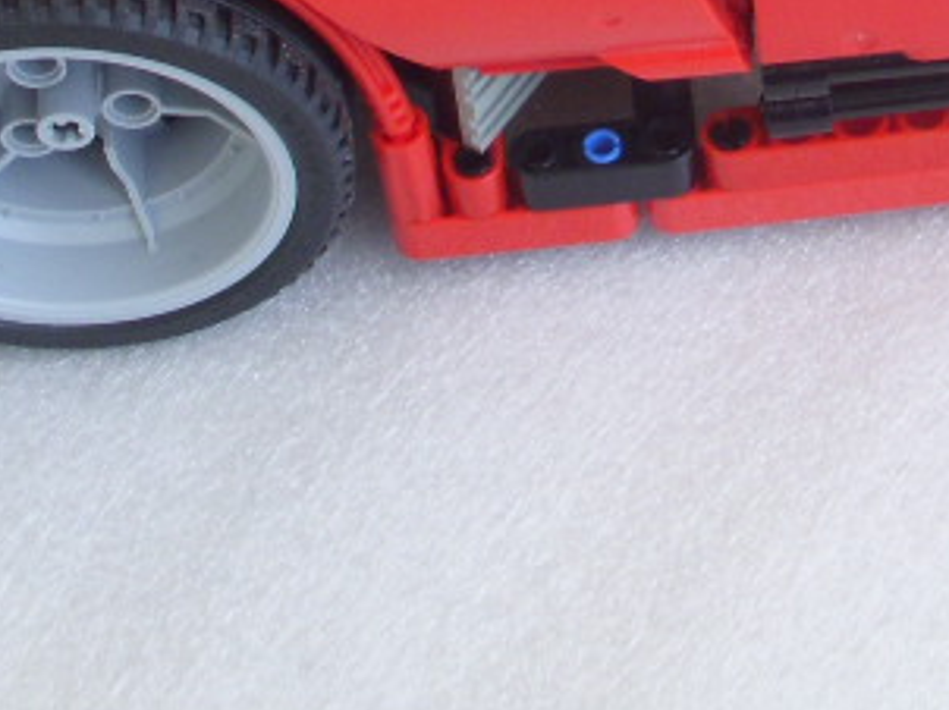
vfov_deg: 11.1
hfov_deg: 15.1
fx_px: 3534
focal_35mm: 129
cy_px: -314
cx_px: 883
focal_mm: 6.3
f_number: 3.3
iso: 100
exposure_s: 1/40
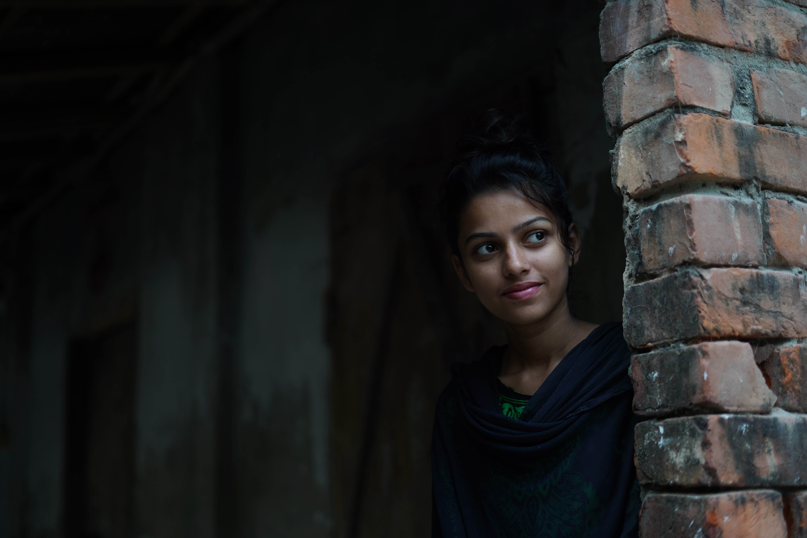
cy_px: 269
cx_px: 404
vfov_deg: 27.0
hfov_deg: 39.6
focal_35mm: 50
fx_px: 1121
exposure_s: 1/640
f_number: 1.8
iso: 100
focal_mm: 50
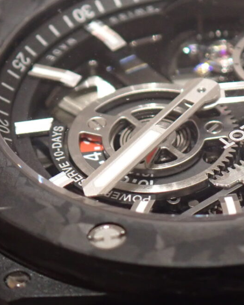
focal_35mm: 178
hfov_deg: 8.7
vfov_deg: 10.8
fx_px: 1608
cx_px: 215
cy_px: 166
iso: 640
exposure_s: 1/60
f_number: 4.9
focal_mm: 18
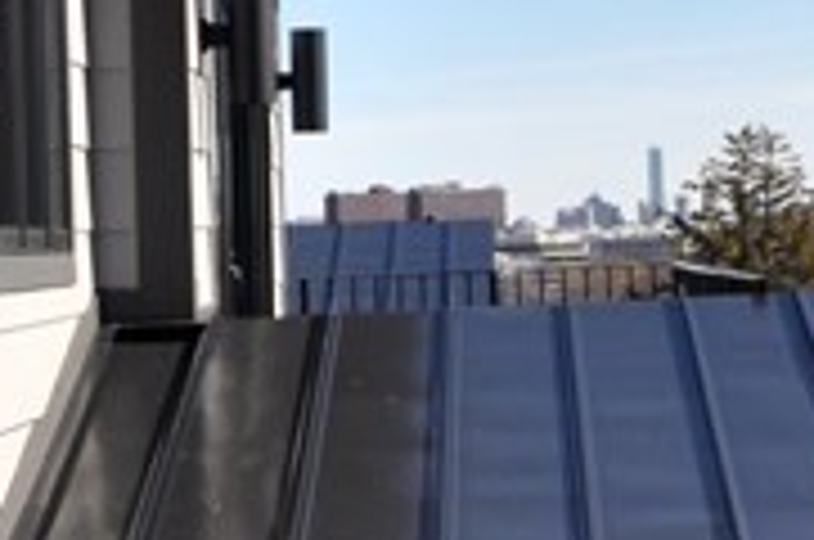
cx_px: 1668
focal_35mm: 170
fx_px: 3837
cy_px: 86
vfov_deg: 8.0
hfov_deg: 10.9
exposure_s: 1/160
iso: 200
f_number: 13
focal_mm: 20
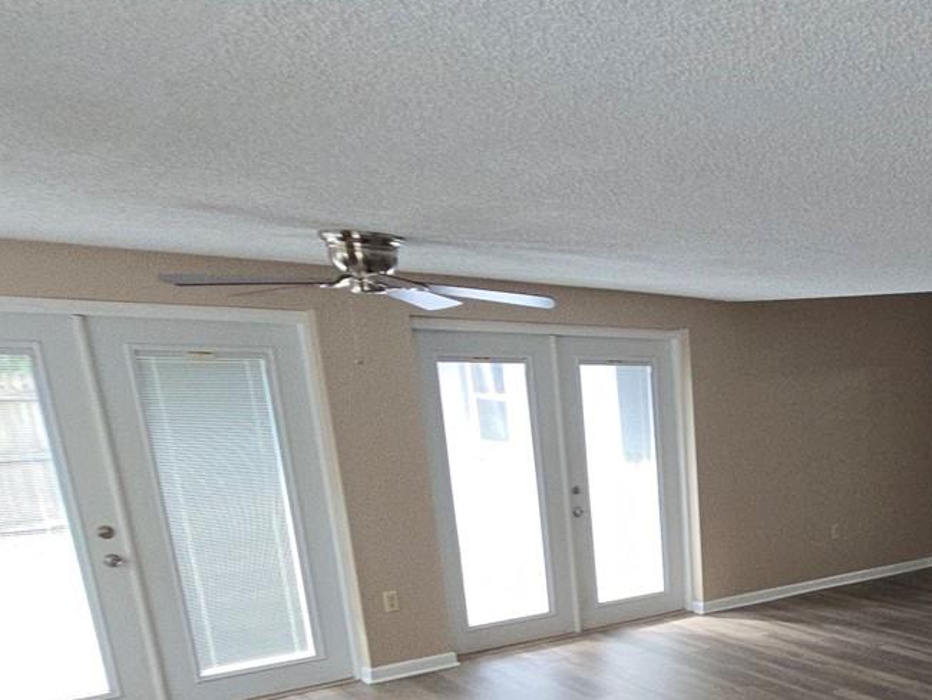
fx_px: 862
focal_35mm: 32
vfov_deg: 39.9
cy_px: 667
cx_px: 893
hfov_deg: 48.6
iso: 100
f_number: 2.2
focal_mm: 2.2
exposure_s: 1/60
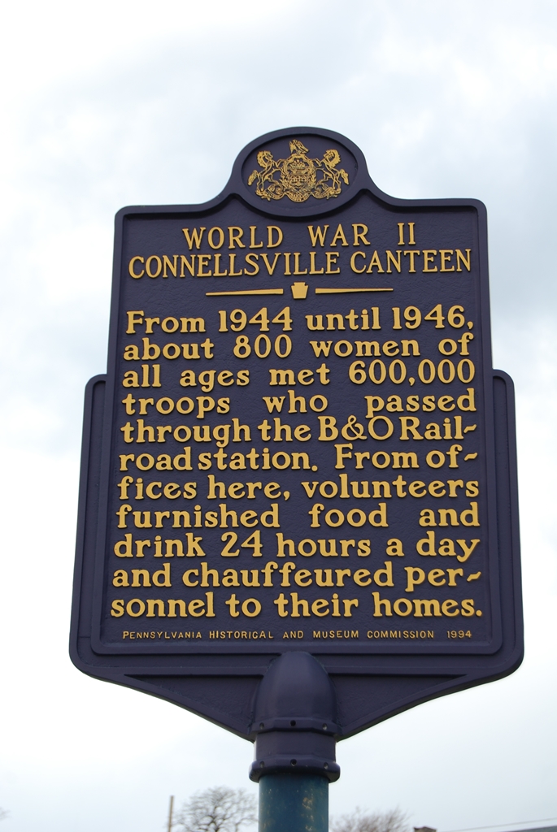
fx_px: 1736
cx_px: 278
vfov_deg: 27.0
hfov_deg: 18.2
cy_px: 416
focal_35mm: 75
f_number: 6.3
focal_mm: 50
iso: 100
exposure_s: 1/160
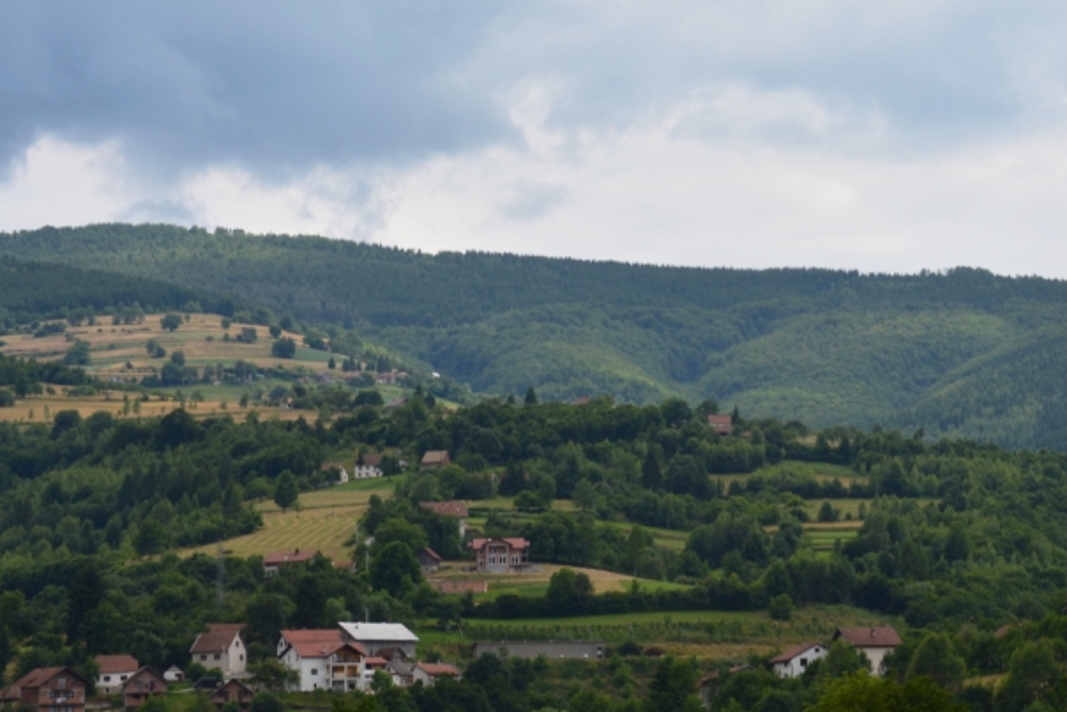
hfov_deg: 16.7
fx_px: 3617
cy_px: 342
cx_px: 811
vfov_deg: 11.2
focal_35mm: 122
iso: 200
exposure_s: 1/250
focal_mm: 48
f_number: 9
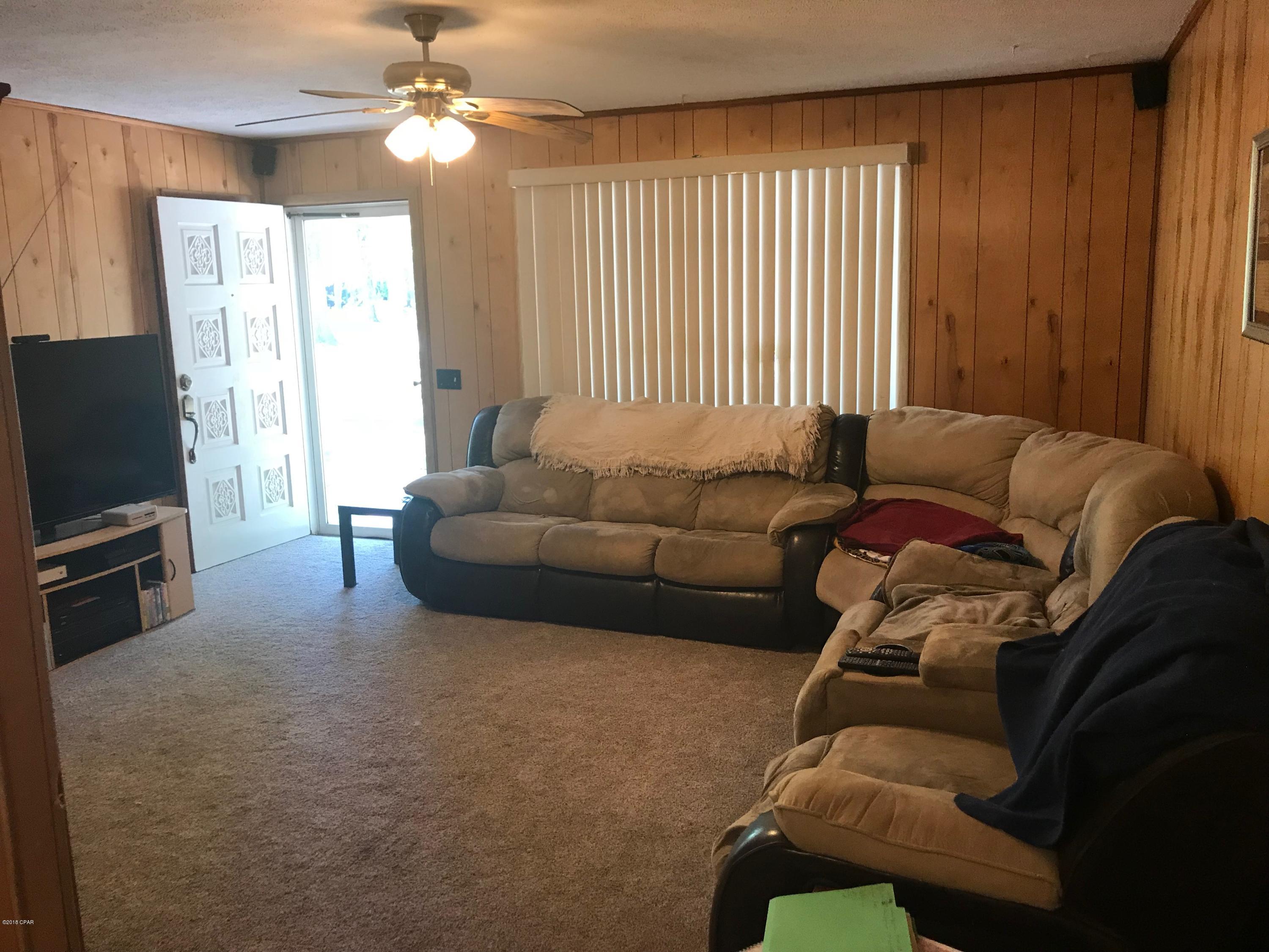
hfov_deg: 63.4
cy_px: 476
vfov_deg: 49.7
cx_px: 634
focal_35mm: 28
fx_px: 1026
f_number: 1.8
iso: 40
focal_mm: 3.99
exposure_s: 1/30
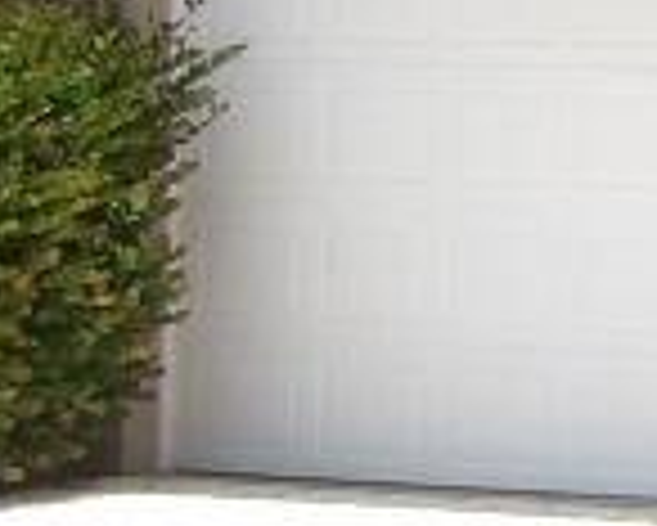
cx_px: 2048
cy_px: -157
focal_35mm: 240
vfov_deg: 6.4
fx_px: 4670
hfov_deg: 7.1
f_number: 7.1
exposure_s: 1/250
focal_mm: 5.8
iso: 80
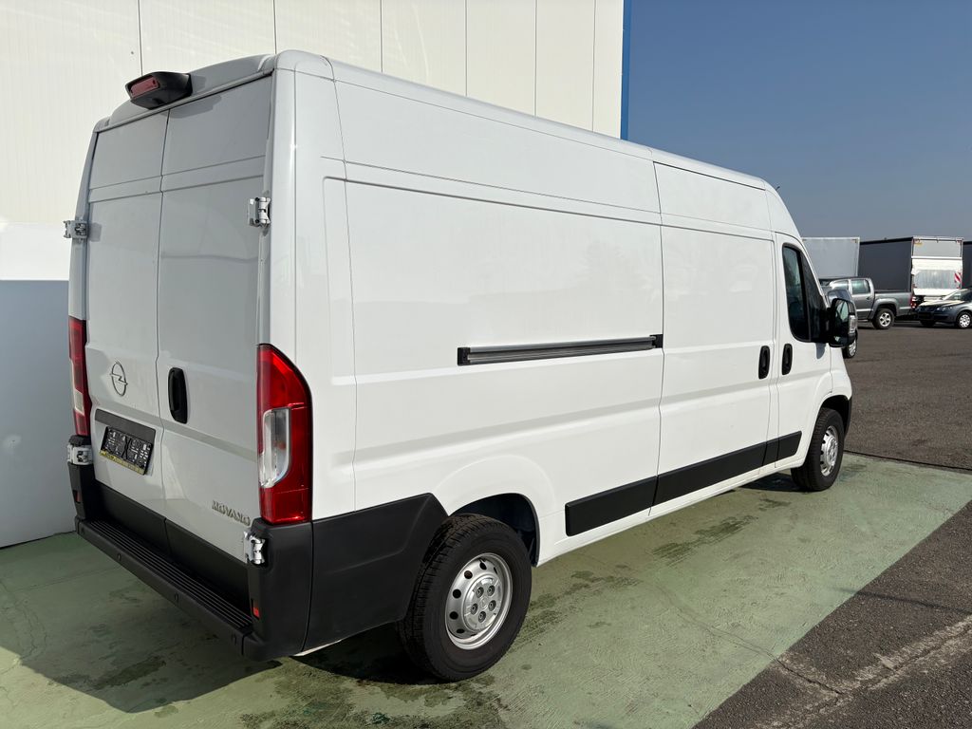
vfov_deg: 53.1
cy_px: 364
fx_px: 730
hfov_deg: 67.3
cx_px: 486
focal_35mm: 26
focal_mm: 5.96
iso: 50
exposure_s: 1/10101
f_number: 1.6
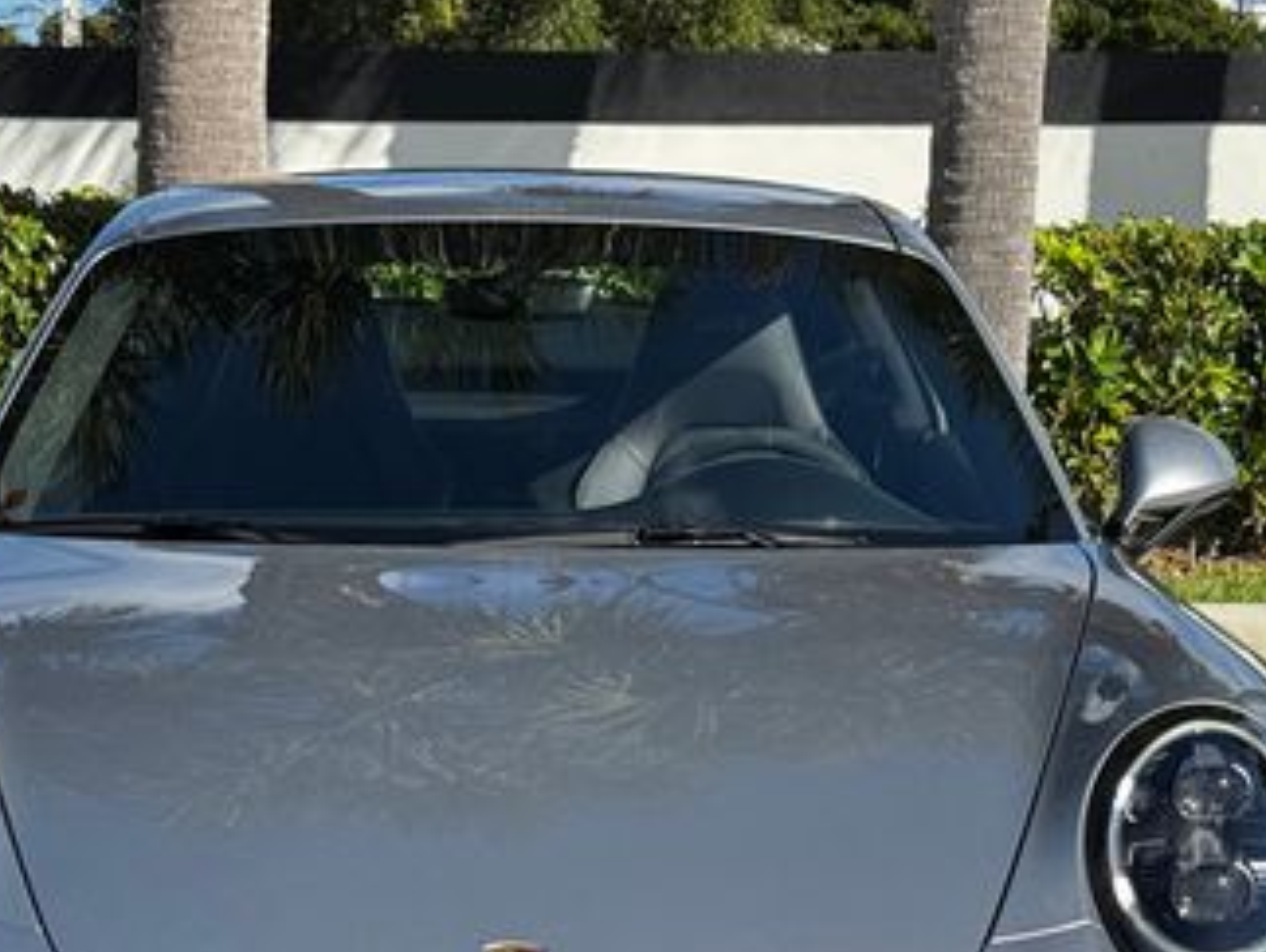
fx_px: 3478
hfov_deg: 20.6
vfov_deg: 15.4
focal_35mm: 95
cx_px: 506
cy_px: 858
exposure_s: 1/2110
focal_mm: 6.76
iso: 64
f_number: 1.78
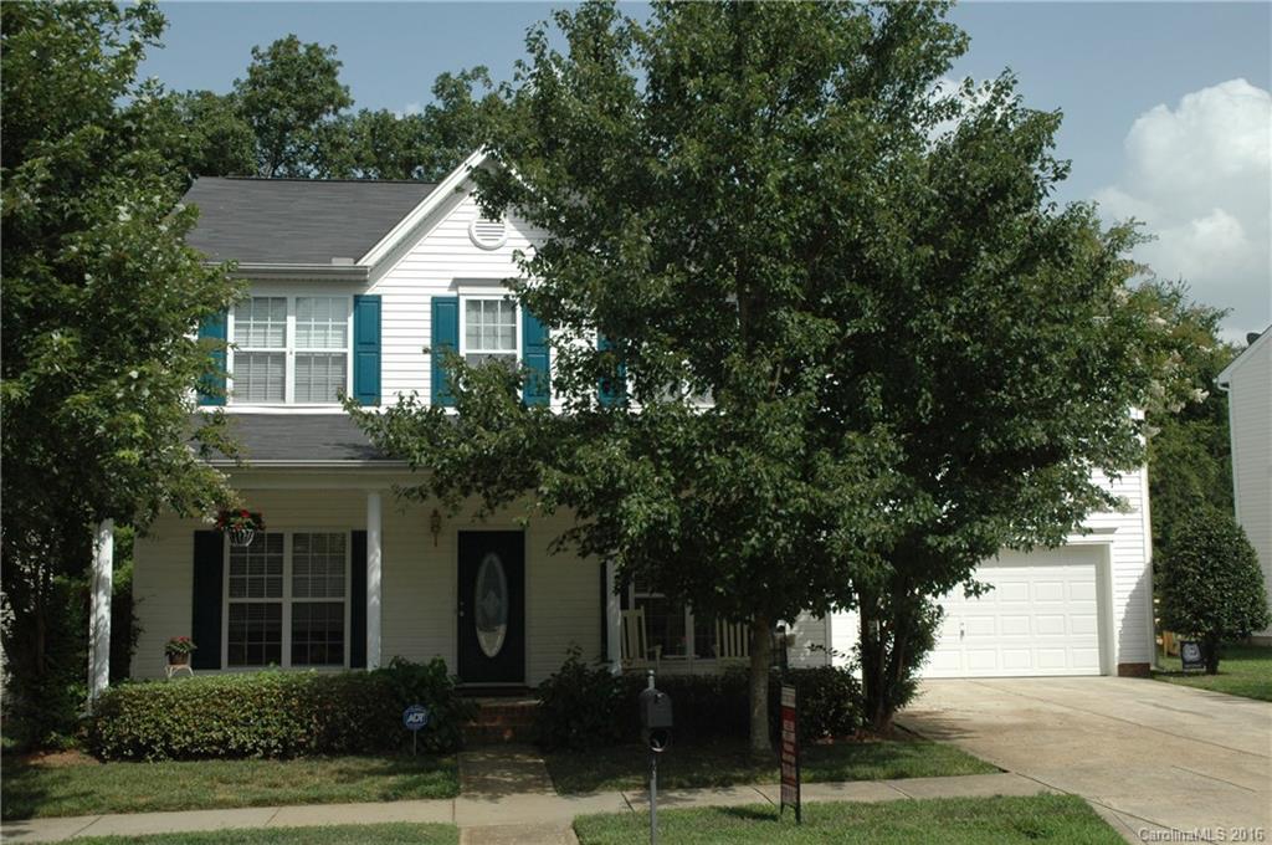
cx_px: 636
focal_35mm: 44
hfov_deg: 45.0
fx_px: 1535
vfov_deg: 30.8
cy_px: 422
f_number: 11
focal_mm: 29
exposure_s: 1/500
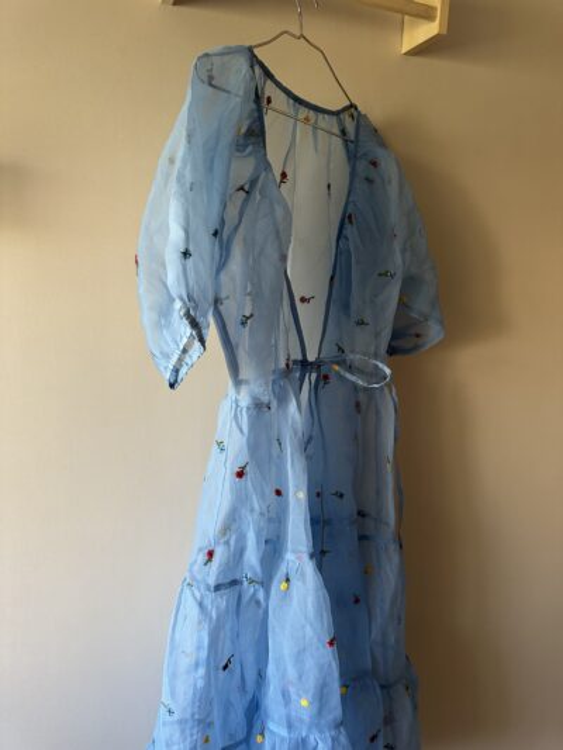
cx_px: 282
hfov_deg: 56.8
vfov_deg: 71.6
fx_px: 520
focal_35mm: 24
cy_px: 375
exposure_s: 1/60
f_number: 1.78
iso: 250
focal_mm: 6.86
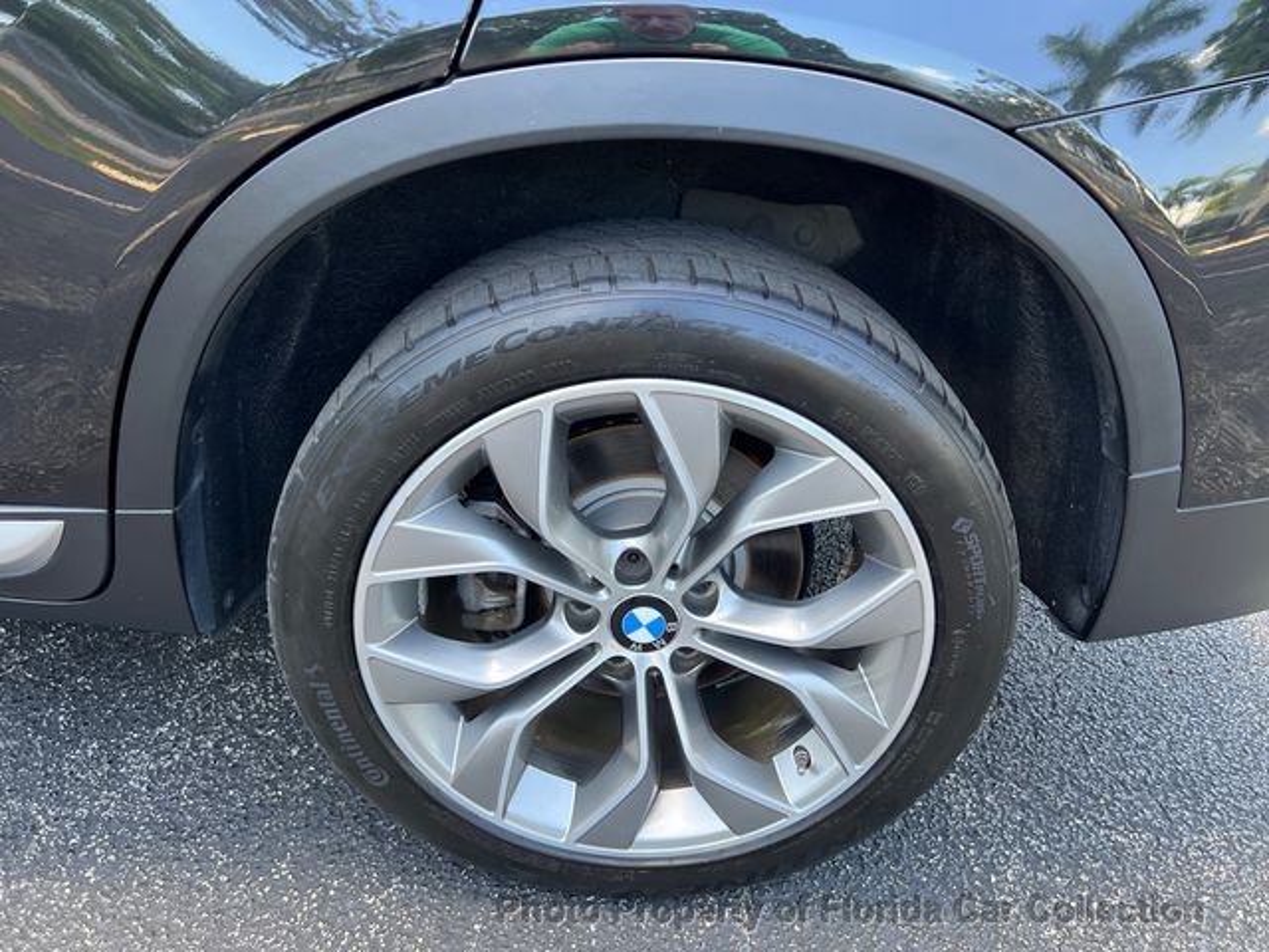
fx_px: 953
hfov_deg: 67.3
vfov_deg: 53.1
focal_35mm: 26
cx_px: 634
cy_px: 476
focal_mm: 5.7
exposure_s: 1/121
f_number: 1.5
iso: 40
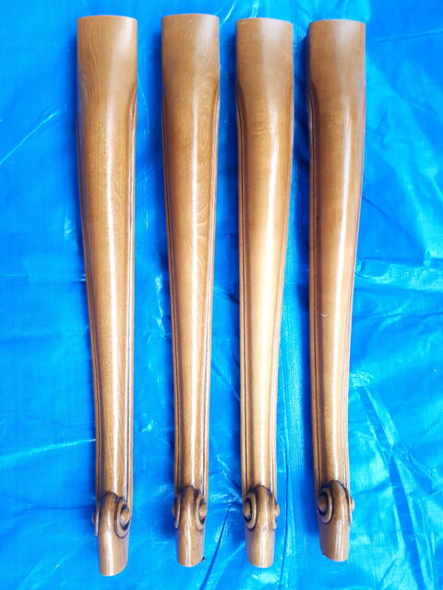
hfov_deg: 51.4
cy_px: 295
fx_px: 461
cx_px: 222
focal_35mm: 27
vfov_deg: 65.3
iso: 160
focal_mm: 3.6
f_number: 1.9
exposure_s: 1/33
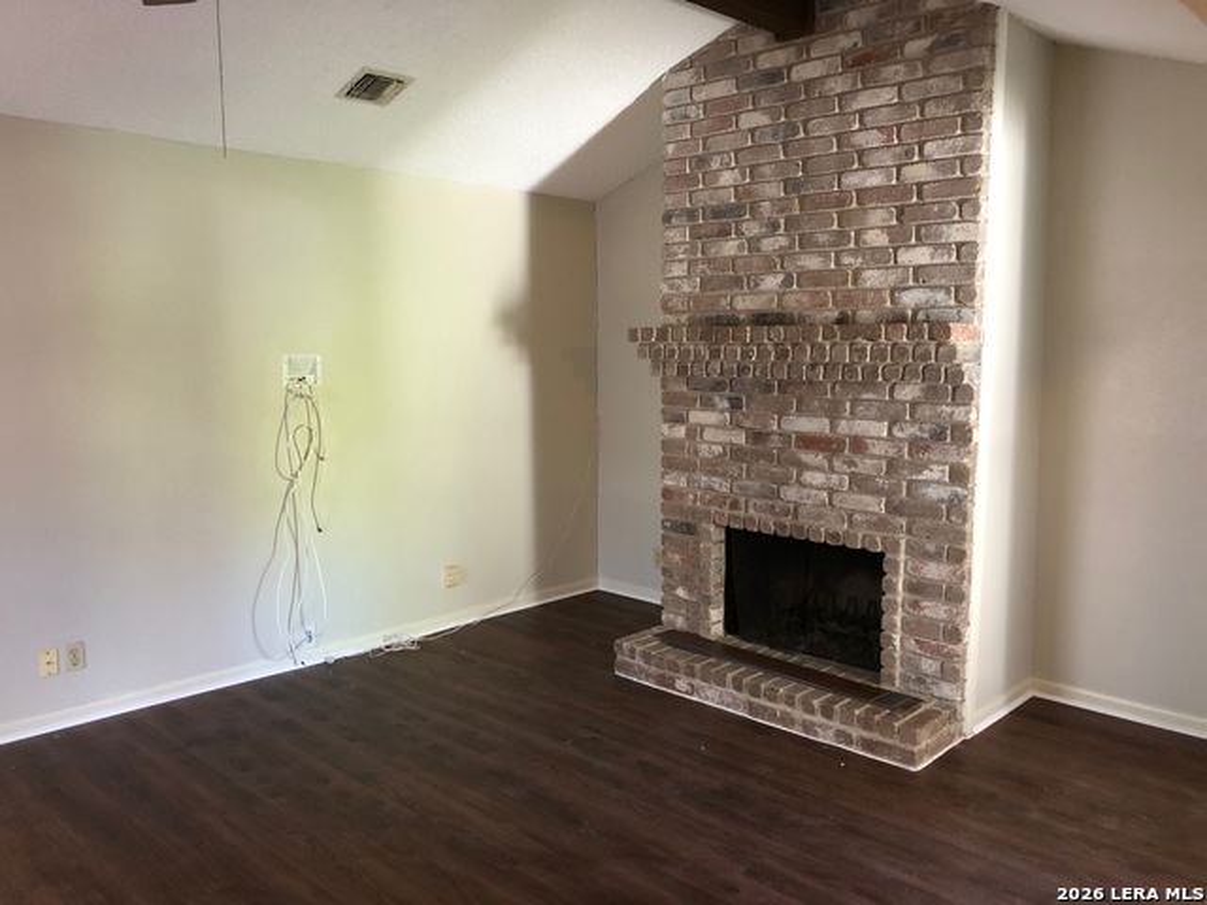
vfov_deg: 49.7
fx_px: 976
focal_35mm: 28
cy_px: 452
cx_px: 604
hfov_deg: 63.4
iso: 100
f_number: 1.8
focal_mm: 3.99
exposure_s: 1/11
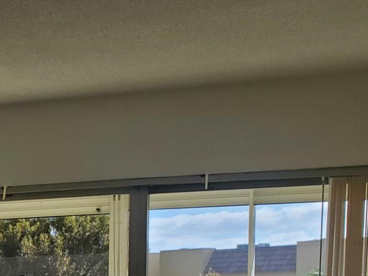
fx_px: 1021
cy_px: 410
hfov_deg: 18.6
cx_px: -144
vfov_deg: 14.4
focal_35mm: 96
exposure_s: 1/689
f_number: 2.4
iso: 50
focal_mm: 4.3
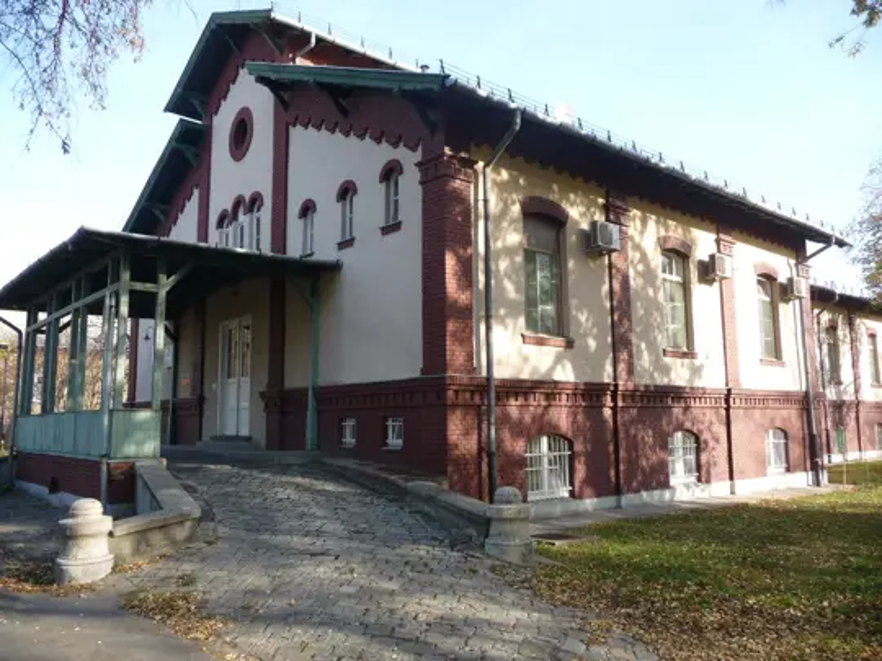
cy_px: 330
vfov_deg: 49.7
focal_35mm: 28
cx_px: 441
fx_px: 713
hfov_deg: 63.4
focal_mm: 4.7
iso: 100
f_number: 3.3
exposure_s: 1/200
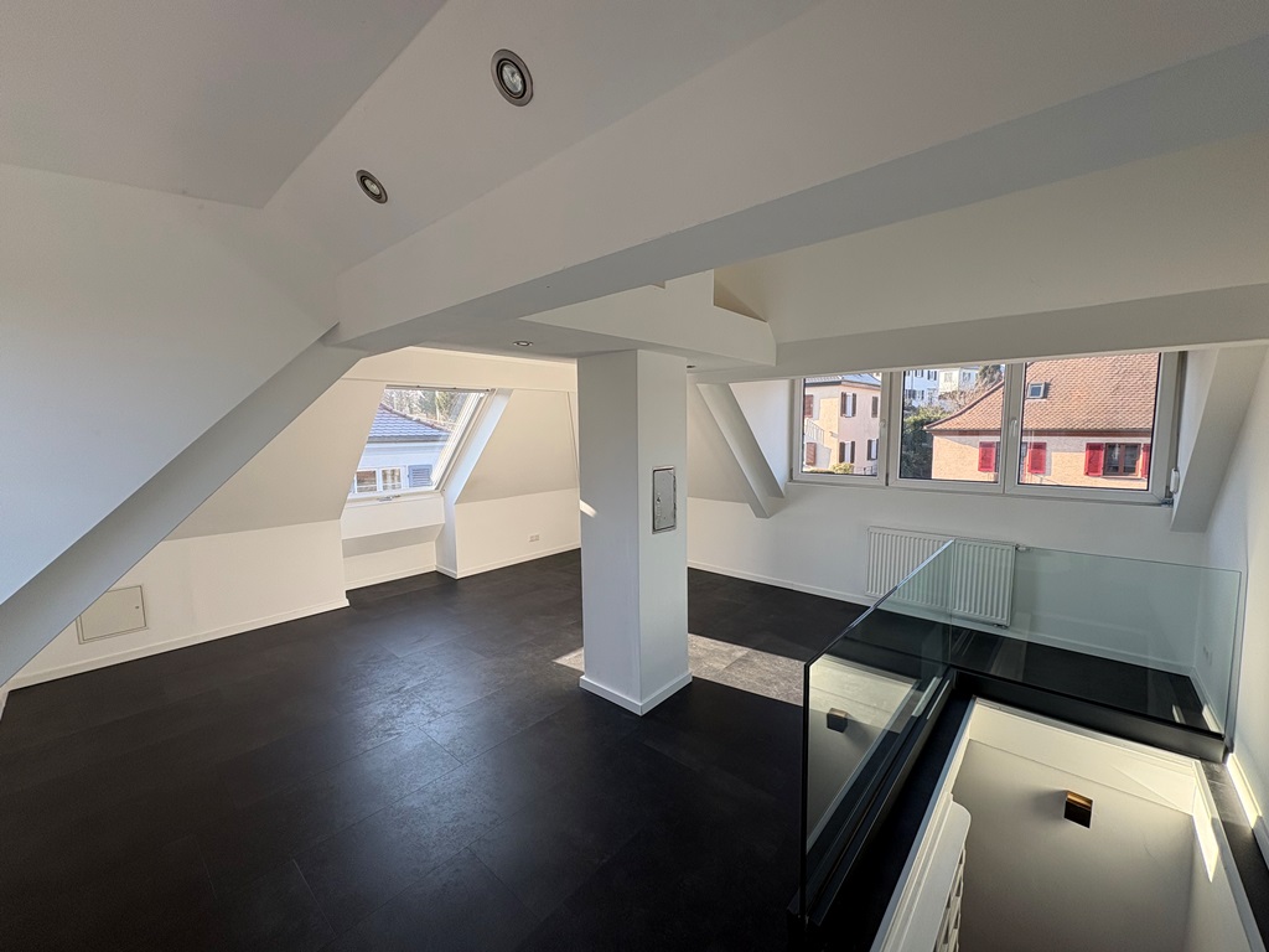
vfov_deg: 85.7
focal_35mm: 14
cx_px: 634
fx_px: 513
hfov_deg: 102.1
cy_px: 476
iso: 40
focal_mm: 2.22
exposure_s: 1/159
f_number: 2.2
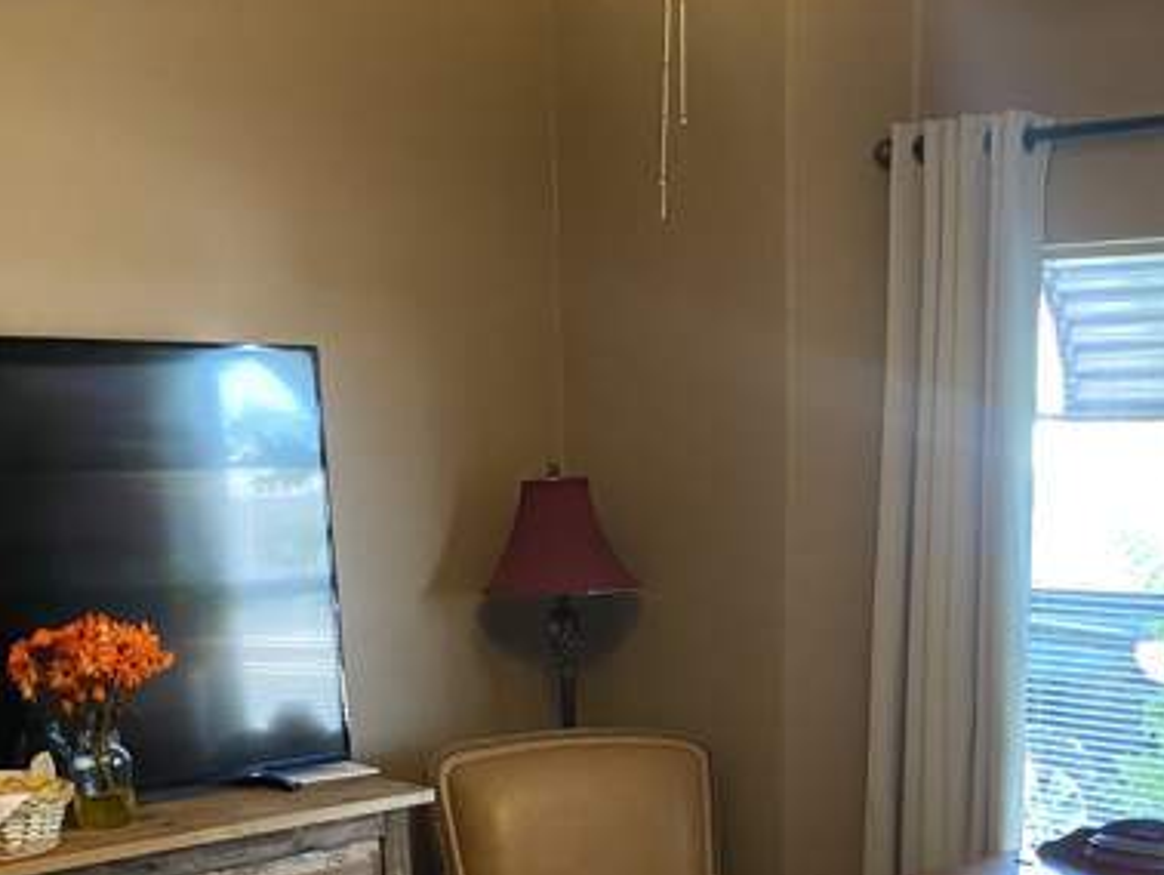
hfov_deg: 34.7
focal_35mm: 55
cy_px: 887
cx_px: 736
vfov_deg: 25.2
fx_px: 1851
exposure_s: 1/60
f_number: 1.8
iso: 320
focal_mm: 4.25
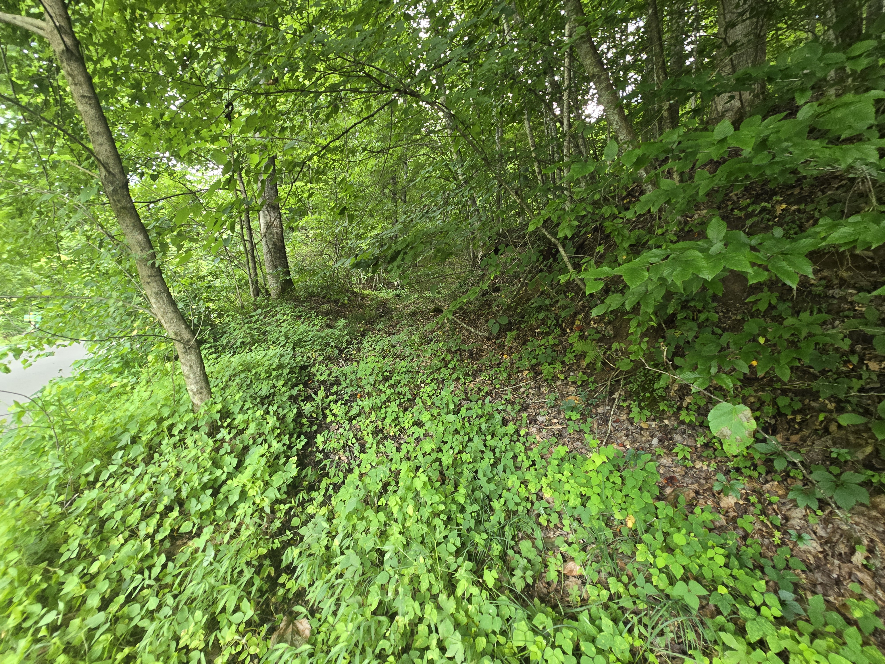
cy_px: 332
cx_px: 442
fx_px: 332
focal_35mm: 13
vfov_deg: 89.9
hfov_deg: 106.2
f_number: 2.2
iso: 80
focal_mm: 2.2
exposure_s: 1/60
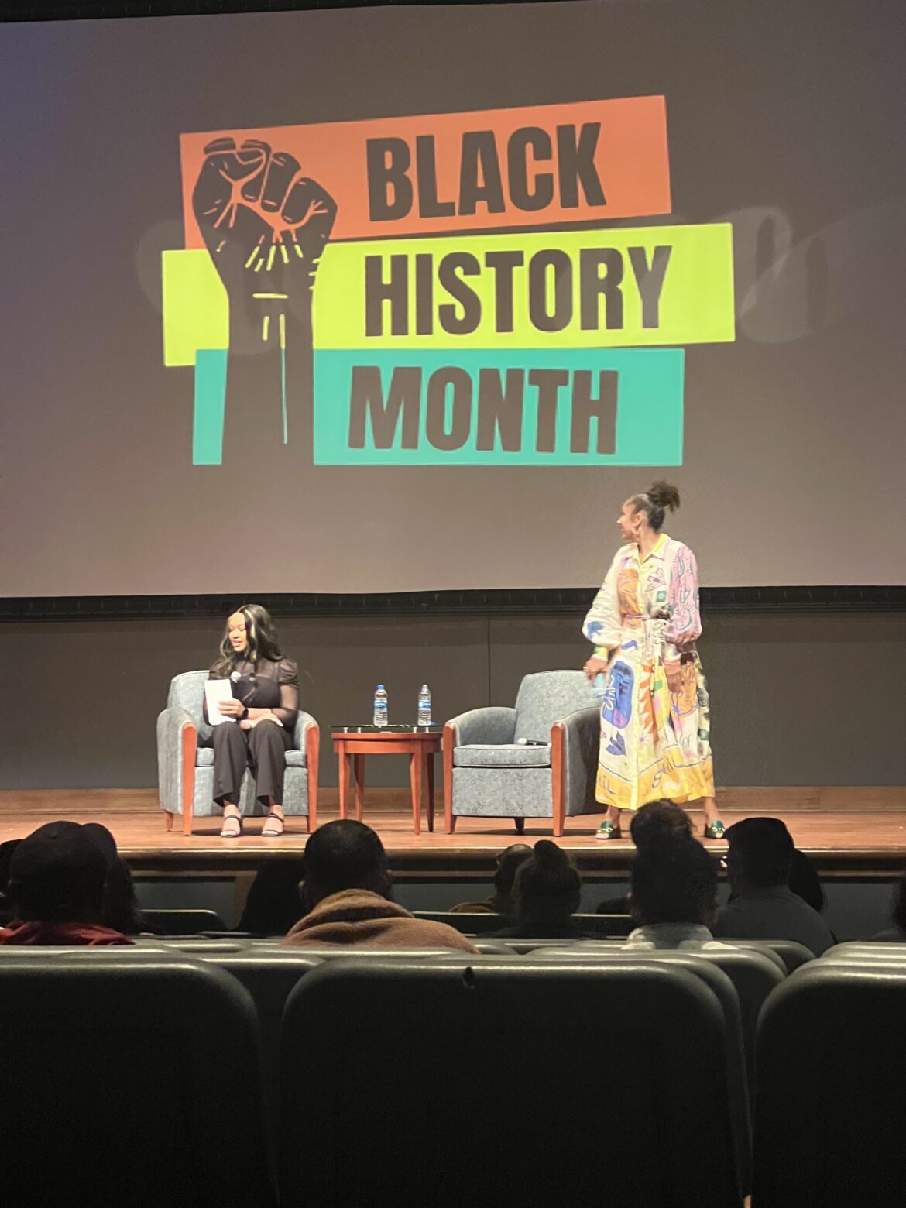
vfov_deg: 25.3
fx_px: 2687
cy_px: 604
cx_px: 453
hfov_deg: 19.1
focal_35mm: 77
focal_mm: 9
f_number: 2.8
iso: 1250
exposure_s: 1/30
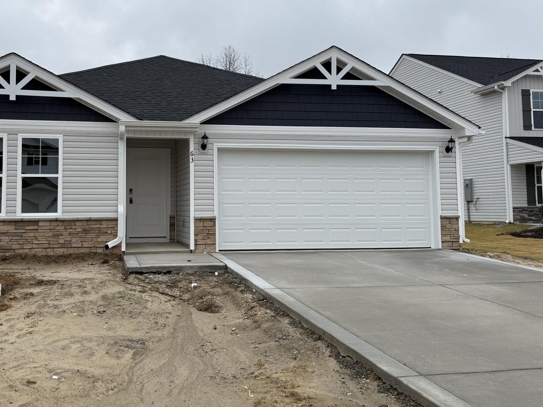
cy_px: 168
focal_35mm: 35
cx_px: 184
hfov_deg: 51.7
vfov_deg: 40.6
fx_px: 549
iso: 80
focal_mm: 6.76
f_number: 1.78
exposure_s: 1/2169
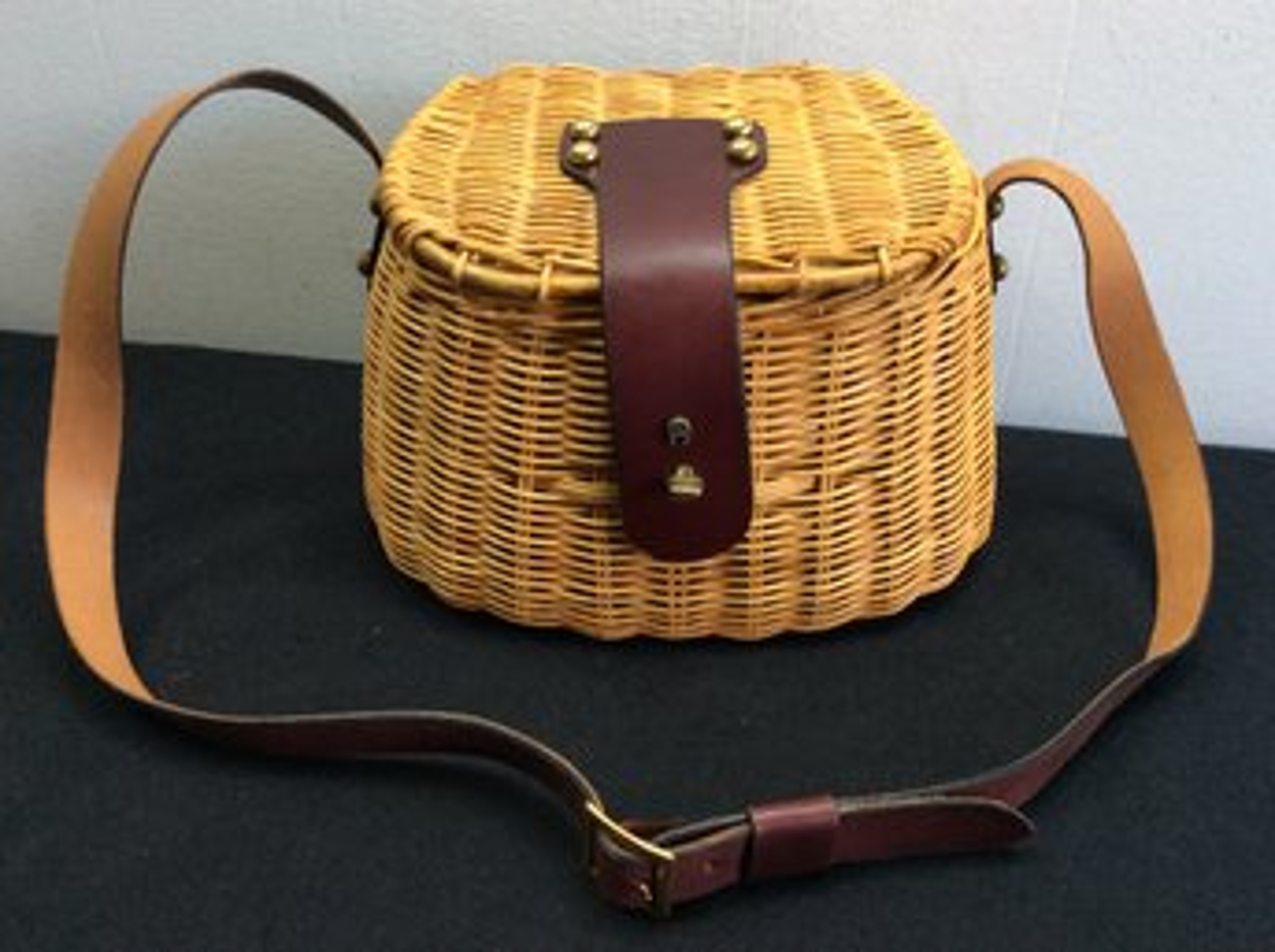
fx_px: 1177
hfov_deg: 56.9
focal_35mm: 32
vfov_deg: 44.1
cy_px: 476
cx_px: 638
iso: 64
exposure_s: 1/24
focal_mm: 3.3
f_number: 2.4
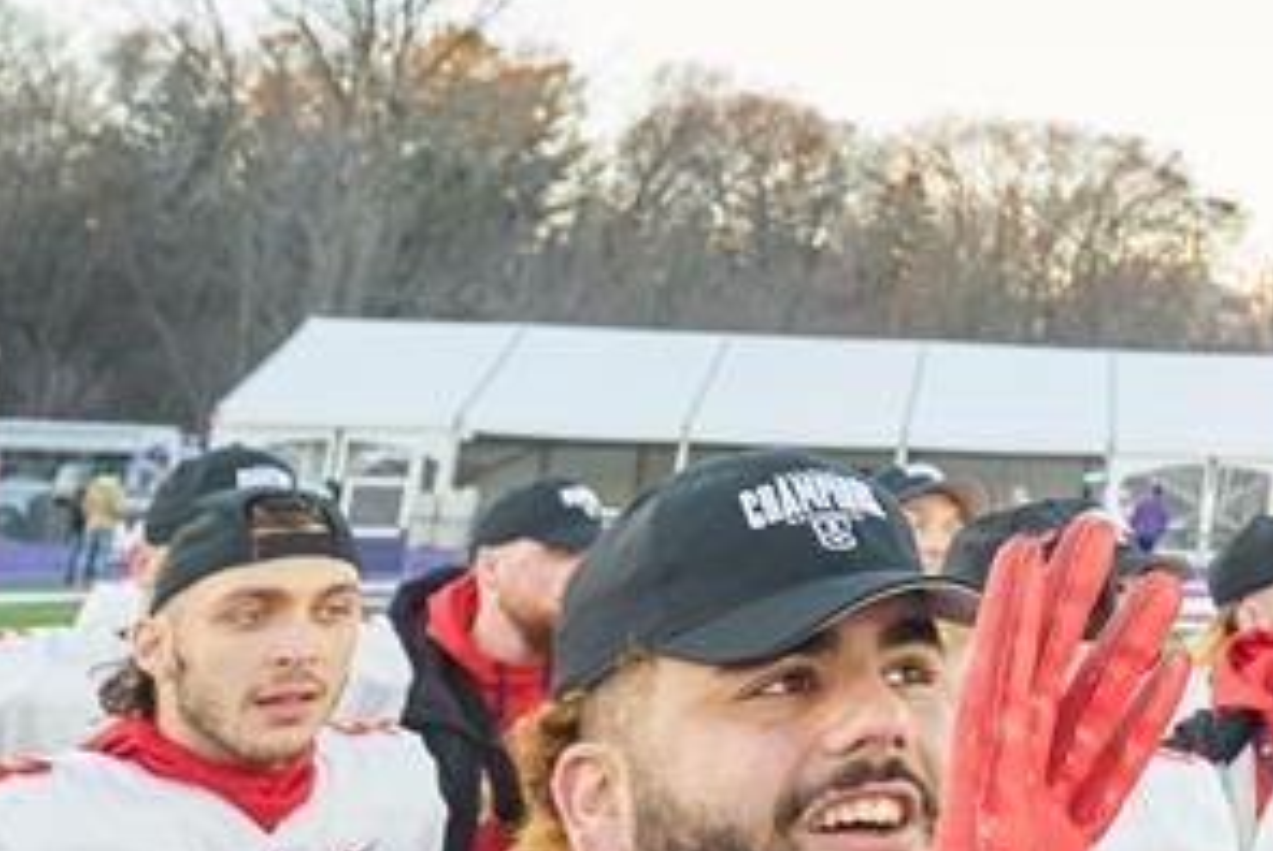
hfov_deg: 20.9
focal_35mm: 79
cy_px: -273
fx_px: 2800
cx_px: 2013
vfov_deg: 16.3
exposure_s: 1/250
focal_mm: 22.9
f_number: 5.6
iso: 2000
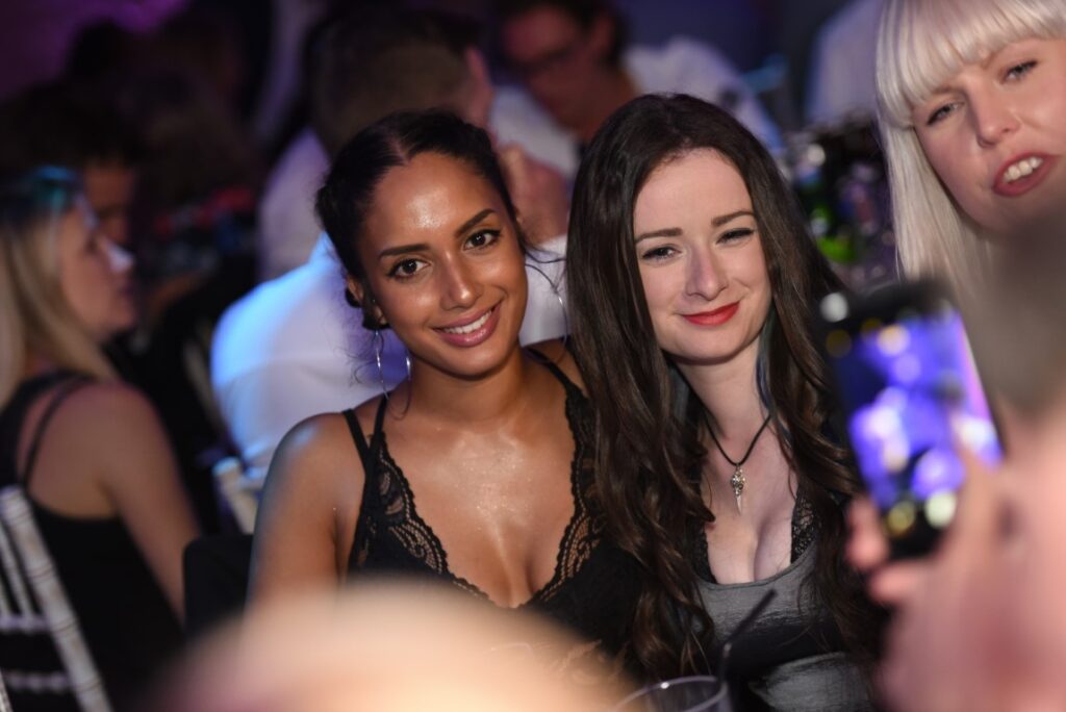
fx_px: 3022
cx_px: 533
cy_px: 356
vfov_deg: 13.4
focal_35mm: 102
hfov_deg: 20.0
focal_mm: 102
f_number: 2.8
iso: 2000
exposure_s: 1/160
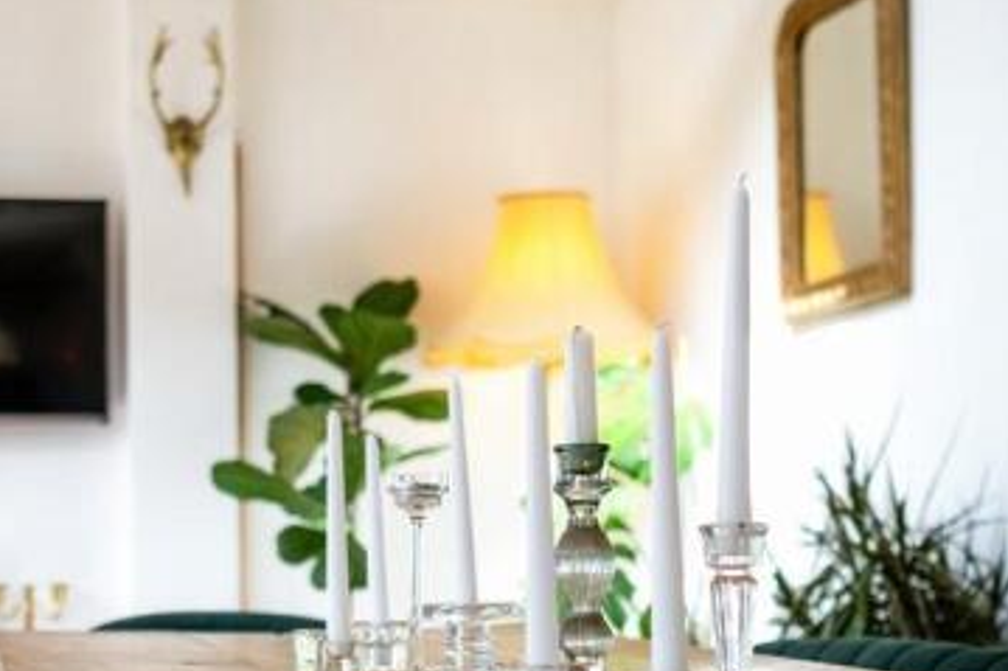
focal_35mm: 64
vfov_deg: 21.1
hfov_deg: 31.4
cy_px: 467
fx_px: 1791
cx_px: 418
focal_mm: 23
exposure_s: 1/500
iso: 160
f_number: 2
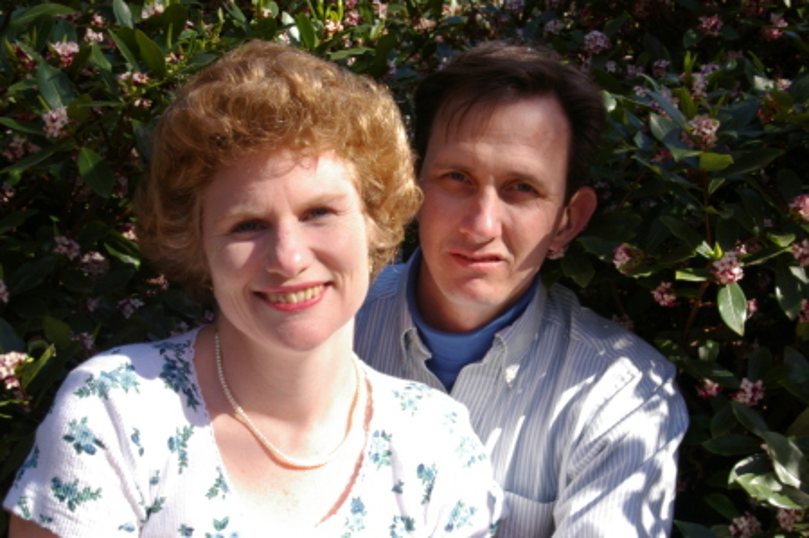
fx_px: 1178
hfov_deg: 37.9
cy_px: 269
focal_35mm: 52
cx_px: 404
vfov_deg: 25.7
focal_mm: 35
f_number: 9.5
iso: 200
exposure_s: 1/90
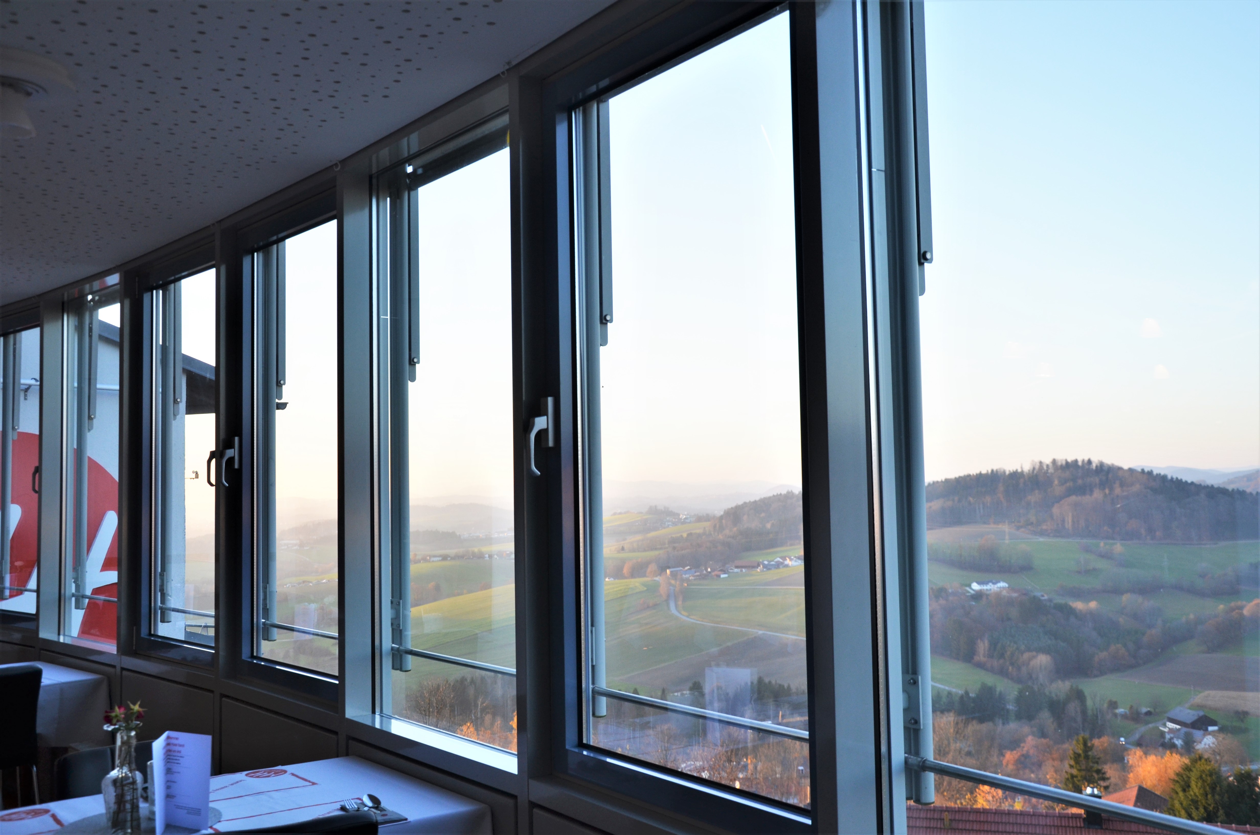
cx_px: 630
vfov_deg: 36.7
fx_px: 1257
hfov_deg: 53.2
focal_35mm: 36
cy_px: 418
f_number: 5.6
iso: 320
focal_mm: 24
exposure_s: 1/125
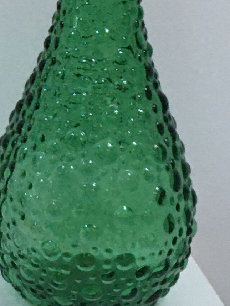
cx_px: -144
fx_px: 1205
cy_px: -9
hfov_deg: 10.4
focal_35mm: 136
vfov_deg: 14.3
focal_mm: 4.15
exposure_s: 1/33
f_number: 2.2
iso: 125
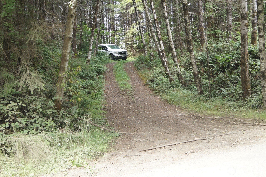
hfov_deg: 37.9
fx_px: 388
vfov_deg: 25.7
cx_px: 133
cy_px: 88
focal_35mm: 52
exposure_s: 1/60
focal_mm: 35
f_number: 5
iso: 800
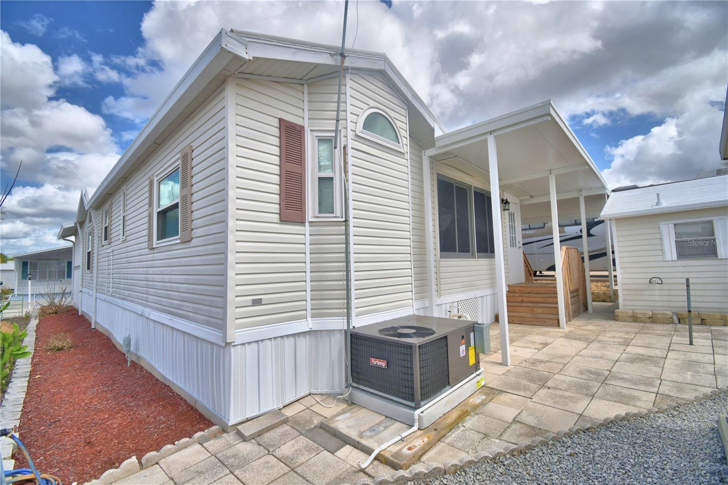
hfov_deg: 100.4
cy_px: 242
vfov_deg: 77.3
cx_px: 364
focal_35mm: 15
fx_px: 303
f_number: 4.5
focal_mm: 10
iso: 100
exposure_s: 1/1600
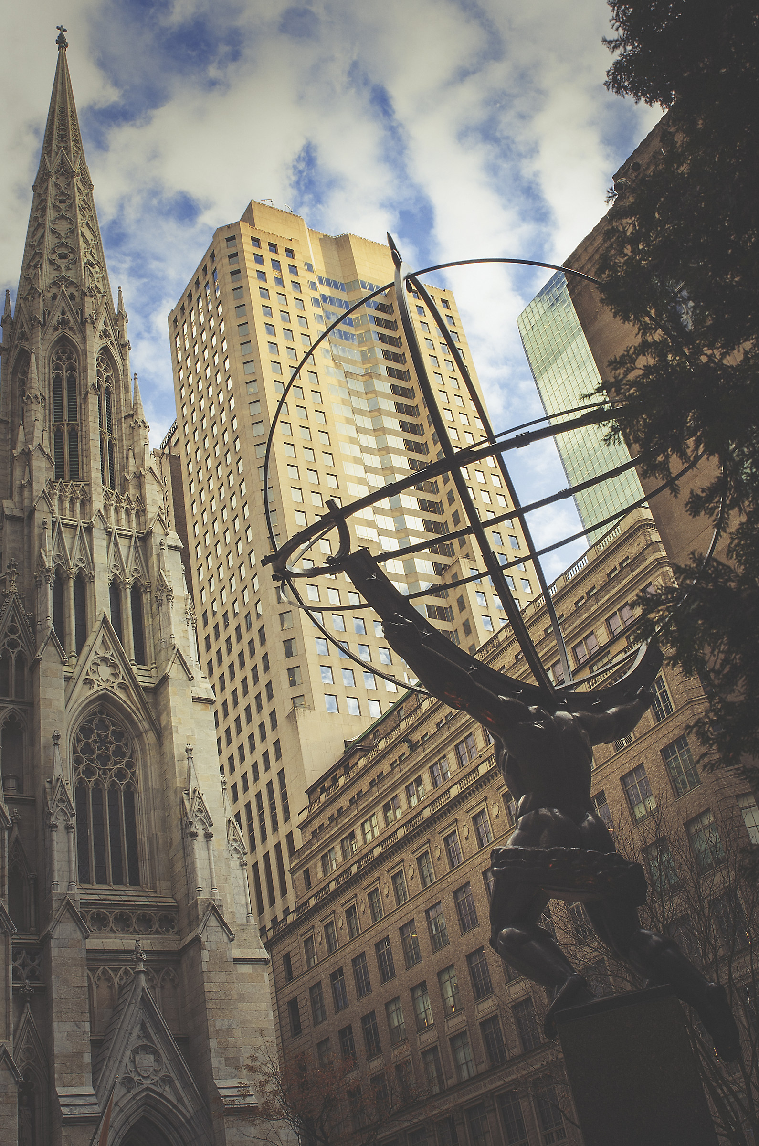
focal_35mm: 36
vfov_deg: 53.2
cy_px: 573
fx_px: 1143
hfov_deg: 36.7
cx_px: 380
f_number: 9
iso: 280
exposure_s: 1/125
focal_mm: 24
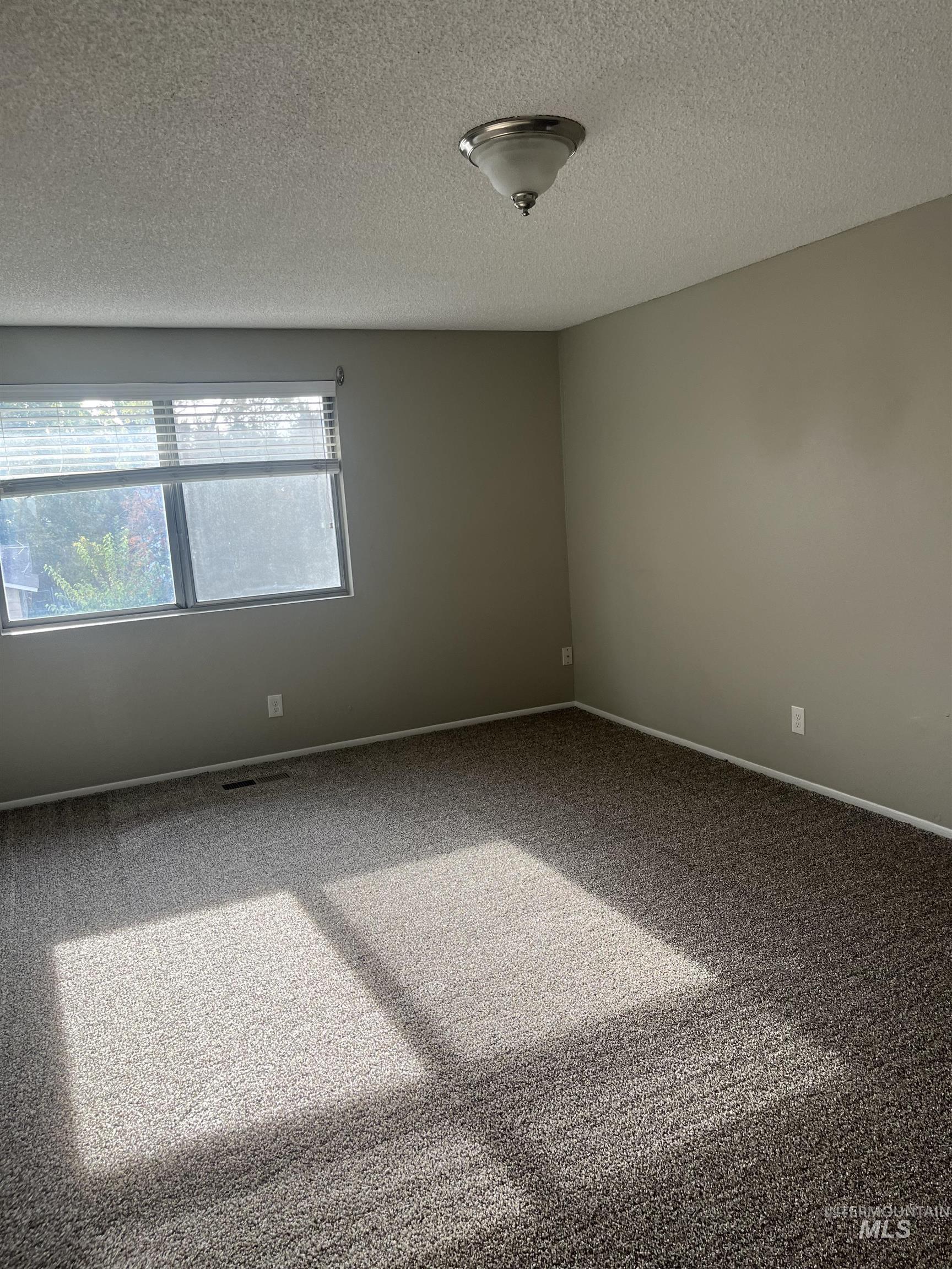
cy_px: 634
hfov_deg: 53.1
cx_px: 476
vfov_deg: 67.3
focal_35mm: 26
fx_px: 953
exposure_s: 1/148
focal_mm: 5.1
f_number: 1.6
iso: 64
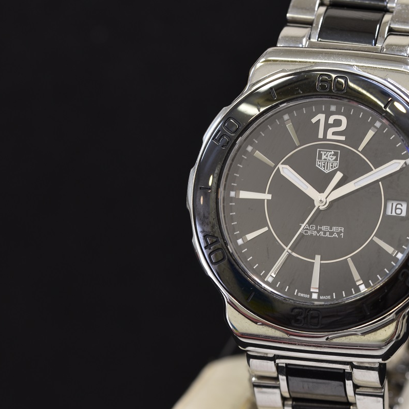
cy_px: 204
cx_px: 277
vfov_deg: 10.1
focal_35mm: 173
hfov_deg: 10.1
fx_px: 2313
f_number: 10
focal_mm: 90
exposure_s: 1/5
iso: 100
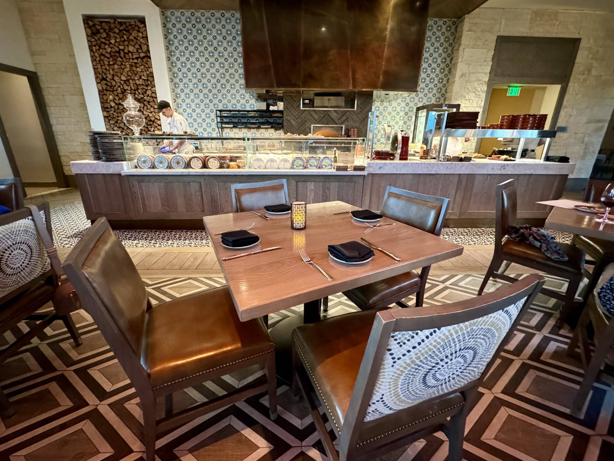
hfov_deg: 102.1
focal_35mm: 14
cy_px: 230
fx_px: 248
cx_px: 307
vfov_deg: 85.7
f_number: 2.2
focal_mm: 2.22
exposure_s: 1/60
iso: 1250
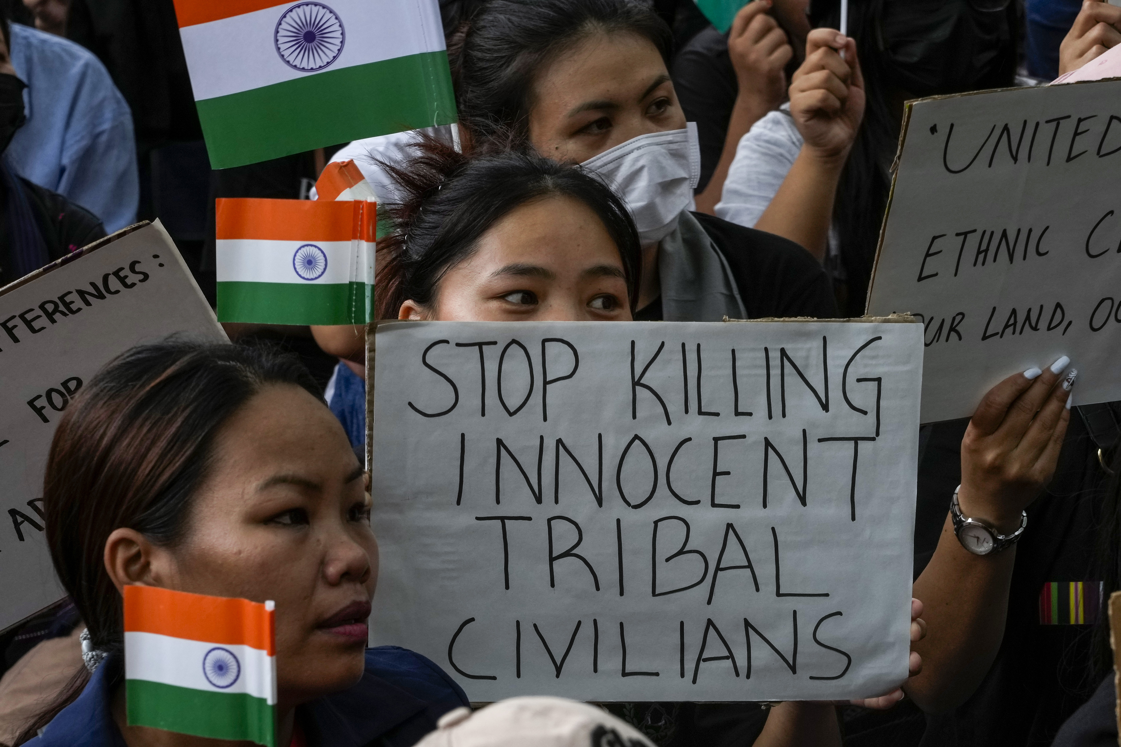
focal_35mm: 157
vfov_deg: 8.7
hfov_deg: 13.1
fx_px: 4888
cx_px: 560
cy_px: 374
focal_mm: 105
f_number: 10
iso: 800
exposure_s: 1/160
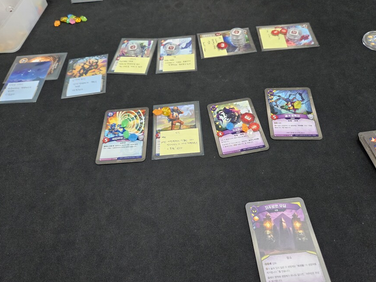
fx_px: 261
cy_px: 138
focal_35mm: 24
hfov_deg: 71.6
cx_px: 194
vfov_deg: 56.8
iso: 500
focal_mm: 5.4
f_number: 1.8
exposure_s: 1/120
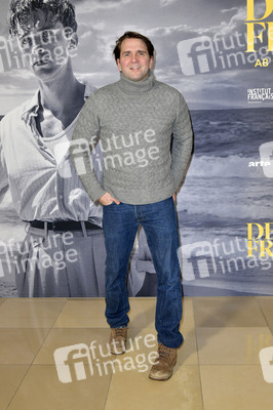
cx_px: 136
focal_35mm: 35
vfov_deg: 54.5
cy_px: 205
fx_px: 399
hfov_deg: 37.8
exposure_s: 1/200
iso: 1600
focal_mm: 35
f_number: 5.6
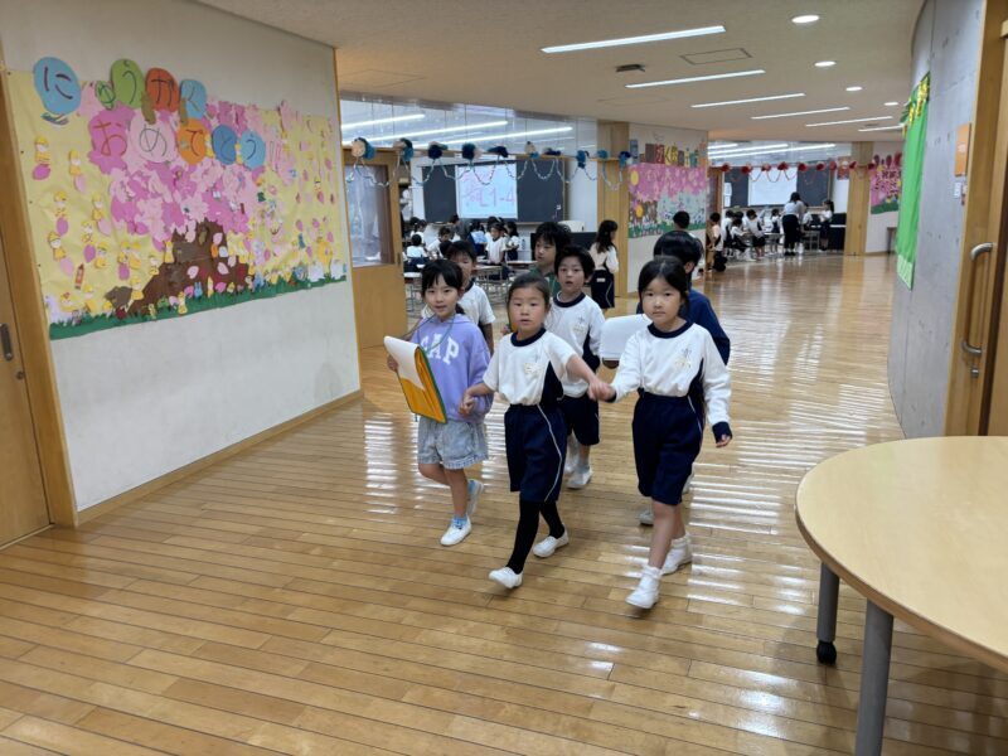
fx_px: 757
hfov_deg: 67.3
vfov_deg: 53.1
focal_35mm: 26
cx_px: 504
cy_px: 378
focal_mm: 5.96
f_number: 1.6
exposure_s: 1/100
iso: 100
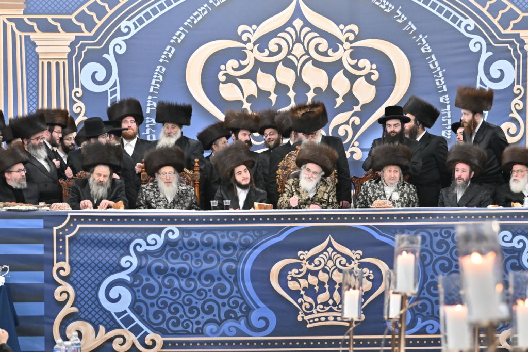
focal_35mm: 147
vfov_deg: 9.3
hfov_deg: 14.0
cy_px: 176
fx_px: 2155
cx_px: 264
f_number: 2.8
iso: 1250
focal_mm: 98
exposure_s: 1/320
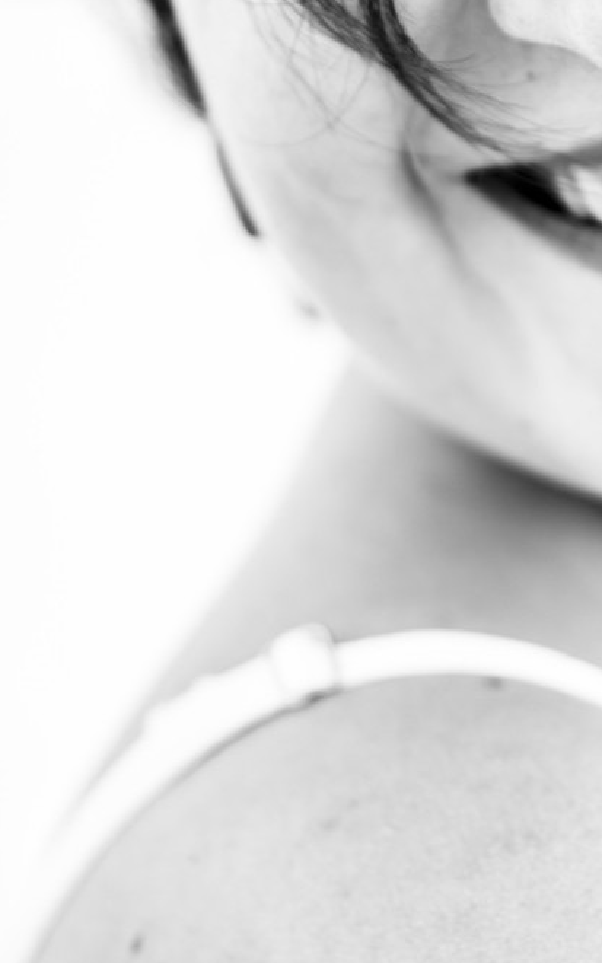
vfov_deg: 10.8
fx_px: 5094
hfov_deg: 6.7
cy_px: 380
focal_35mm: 194
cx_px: 673
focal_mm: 70
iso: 100
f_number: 2.8
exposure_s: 1/320
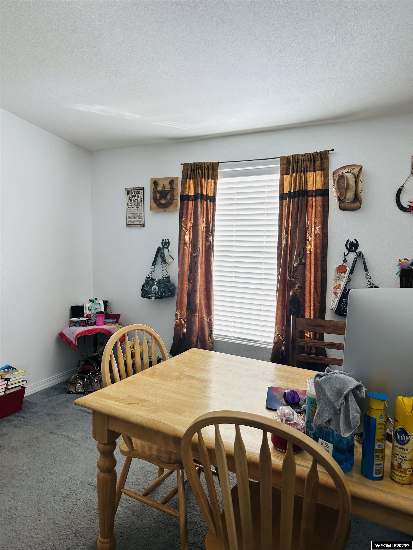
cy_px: 275
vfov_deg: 71.6
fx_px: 382
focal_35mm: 24
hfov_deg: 56.8
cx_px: 206
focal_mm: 6.86
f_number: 1.78
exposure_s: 1/121
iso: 64
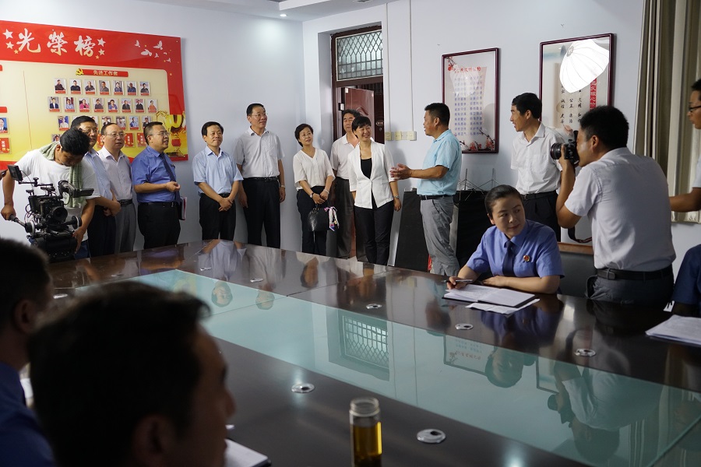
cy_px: 234
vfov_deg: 41.1
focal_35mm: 32
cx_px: 350
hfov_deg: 58.7
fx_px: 623
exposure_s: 1/160
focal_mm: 32
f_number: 4
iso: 2000
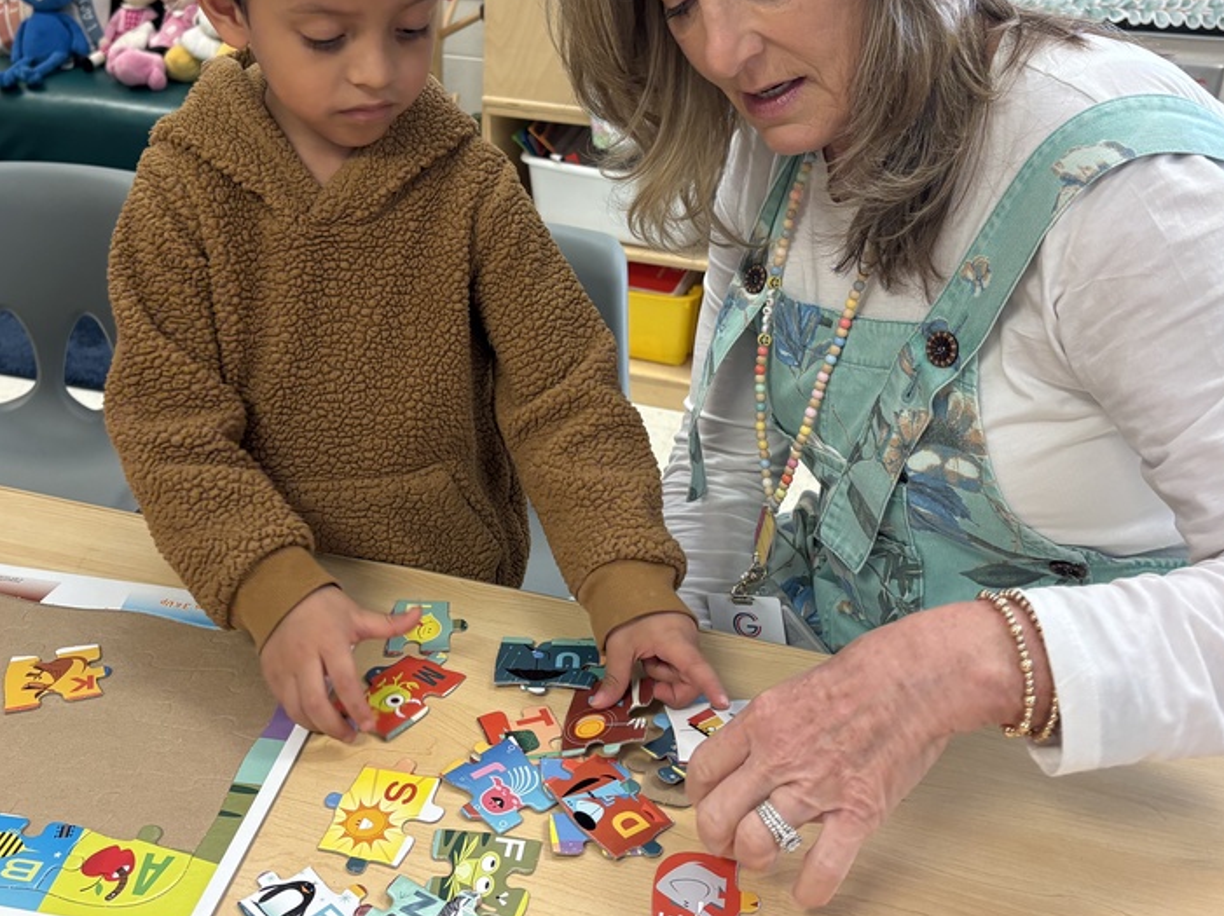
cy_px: 323
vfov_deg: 37.4
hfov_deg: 48.8
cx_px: 524
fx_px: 1343
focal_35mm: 38
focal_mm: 5.96
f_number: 1.6
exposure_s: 1/66
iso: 125
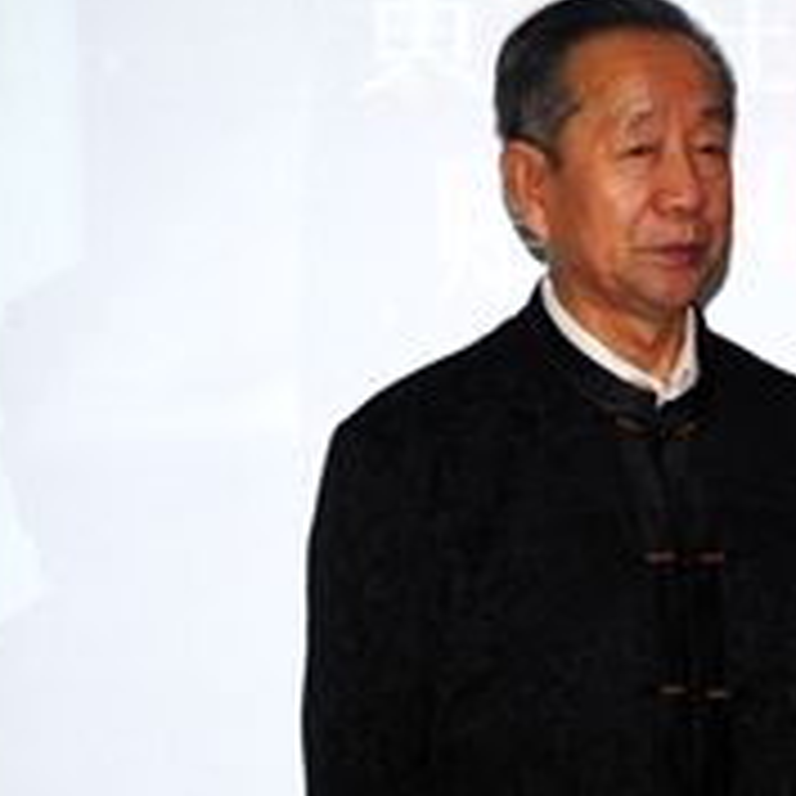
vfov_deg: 11.0
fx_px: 4136
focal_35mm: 159
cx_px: 760
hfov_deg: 10.9
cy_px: 542
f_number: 5.6
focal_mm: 55
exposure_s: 1/60
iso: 200
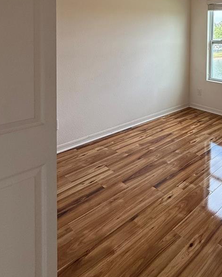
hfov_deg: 46.4
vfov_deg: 57.0
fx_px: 230
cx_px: 201
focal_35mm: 28
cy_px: 51
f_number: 2.2
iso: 125
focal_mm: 2.22
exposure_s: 1/120
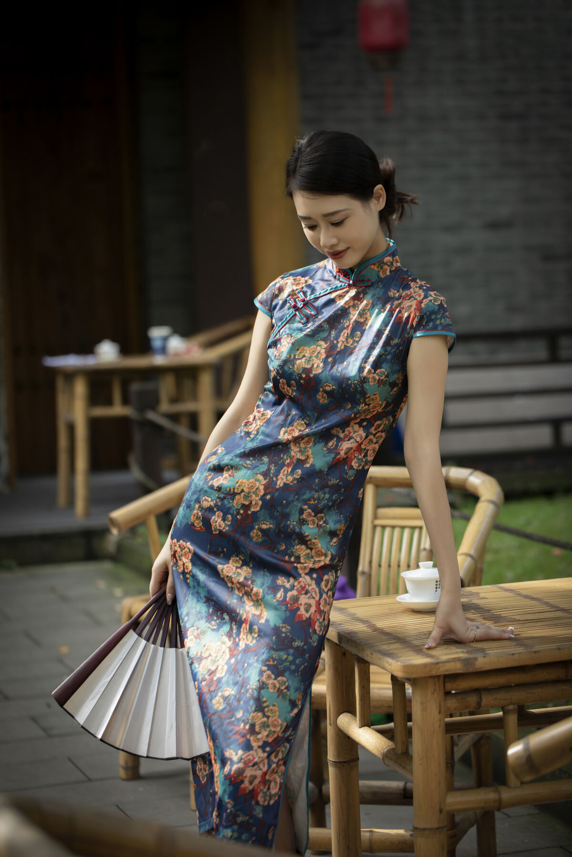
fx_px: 2359
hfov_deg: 13.8
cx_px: 286
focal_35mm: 99
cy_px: 428
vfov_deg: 20.6
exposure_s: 1/200
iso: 160
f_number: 3.2
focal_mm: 100
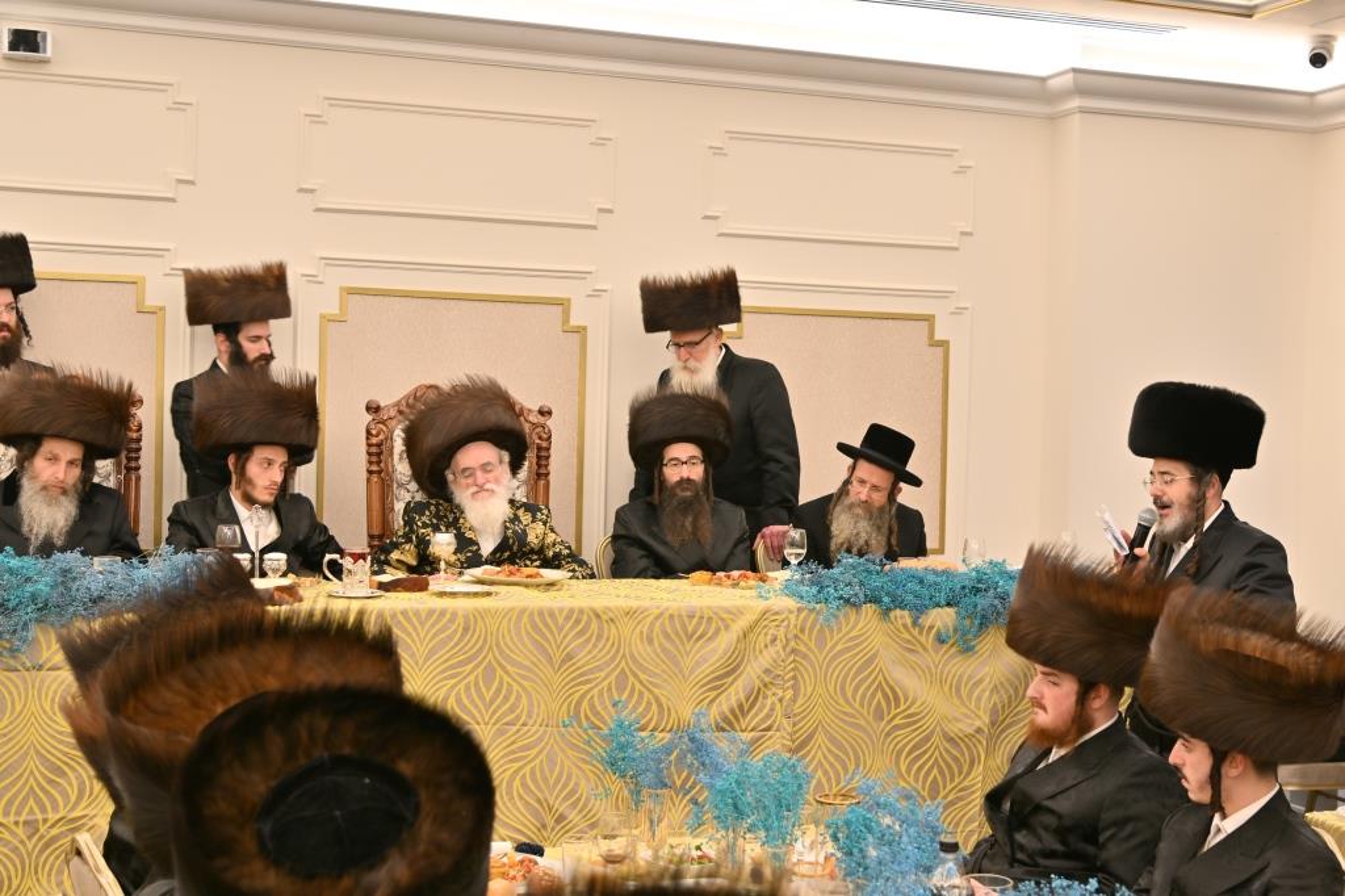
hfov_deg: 41.1
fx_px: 1793
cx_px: 672
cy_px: 448
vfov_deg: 28.1
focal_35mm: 48
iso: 80
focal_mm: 32
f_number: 4
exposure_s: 1/50
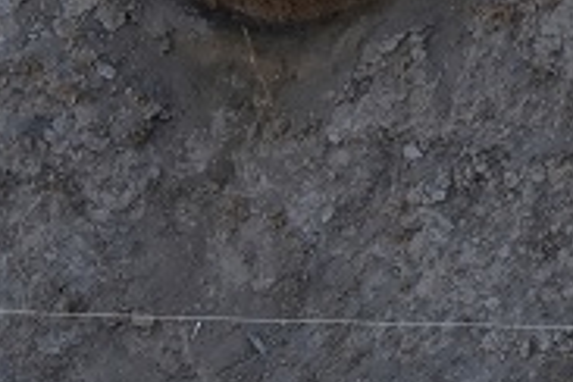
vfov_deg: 2.8
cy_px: 620
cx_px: 147
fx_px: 7846
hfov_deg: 4.2
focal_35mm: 493
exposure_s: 1/400
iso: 640
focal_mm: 100
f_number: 11
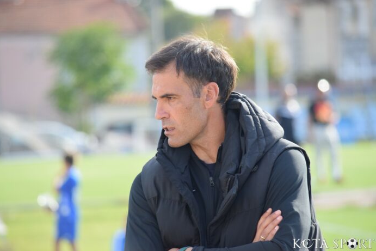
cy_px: 126
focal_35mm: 302
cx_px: 187
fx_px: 3155
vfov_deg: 4.6
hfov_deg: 6.8
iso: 800
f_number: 5.6
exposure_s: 1/800
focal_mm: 200
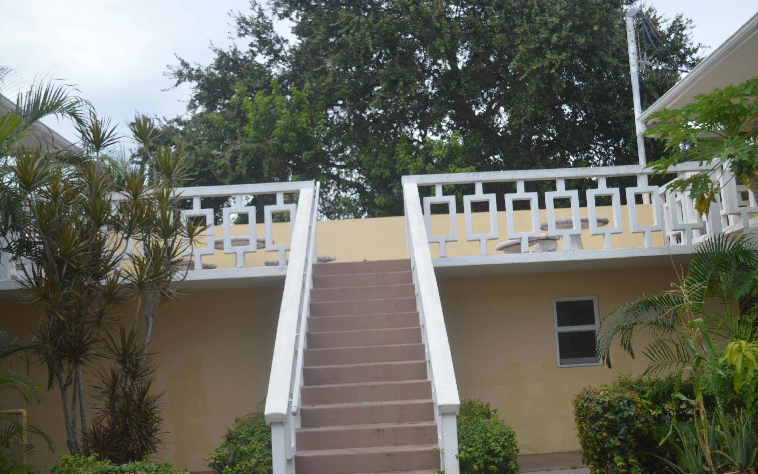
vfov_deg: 32.0
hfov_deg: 49.3
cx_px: 379
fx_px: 826
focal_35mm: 40
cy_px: 238
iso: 100
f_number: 4.2
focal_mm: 26
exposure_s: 1/500
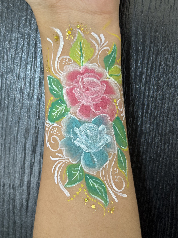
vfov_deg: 39.7
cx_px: 89
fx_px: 329
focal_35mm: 48
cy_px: 119
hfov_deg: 30.3
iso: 125
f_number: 1.78
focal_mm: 6.76
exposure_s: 1/60
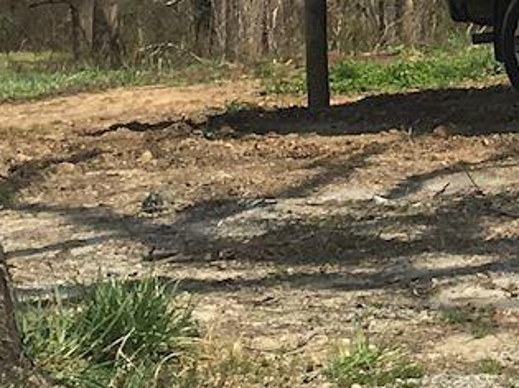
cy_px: -385
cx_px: 1122
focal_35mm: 184
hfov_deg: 9.8
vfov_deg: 7.7
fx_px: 2758
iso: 25
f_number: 2.2
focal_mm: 4.15
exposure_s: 1/1508
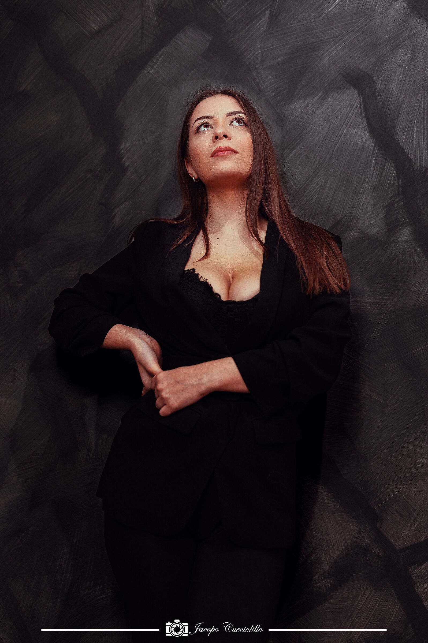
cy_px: 322
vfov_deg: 39.6
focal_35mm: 50
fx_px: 893
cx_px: 214
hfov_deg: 27.0
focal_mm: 50
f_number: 2.5
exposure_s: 1/100
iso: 500
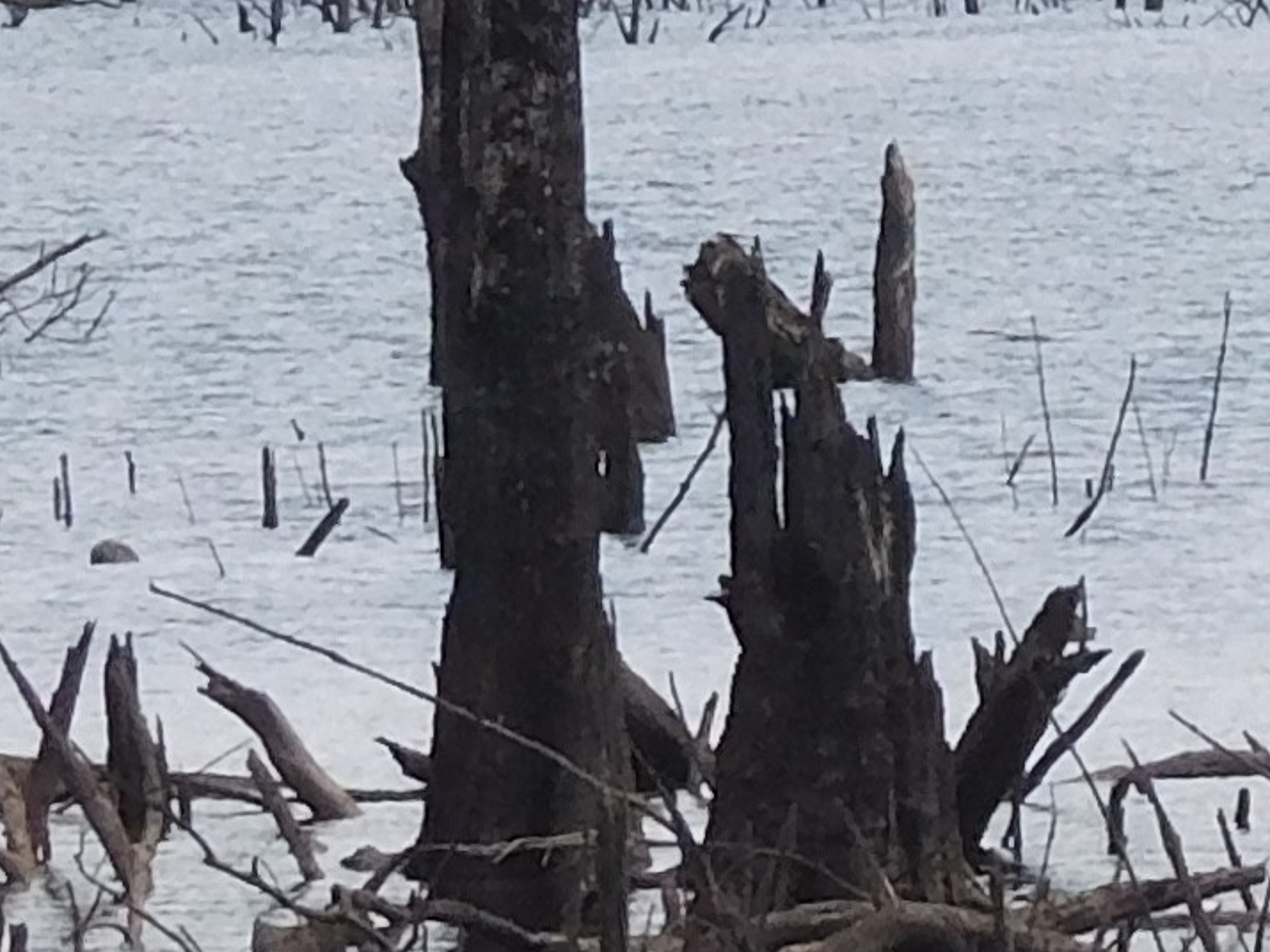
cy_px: 76
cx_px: 2448
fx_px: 47283
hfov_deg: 1.5
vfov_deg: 1.2
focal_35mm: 1289
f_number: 5.4
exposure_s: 1/500
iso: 125
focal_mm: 35.7
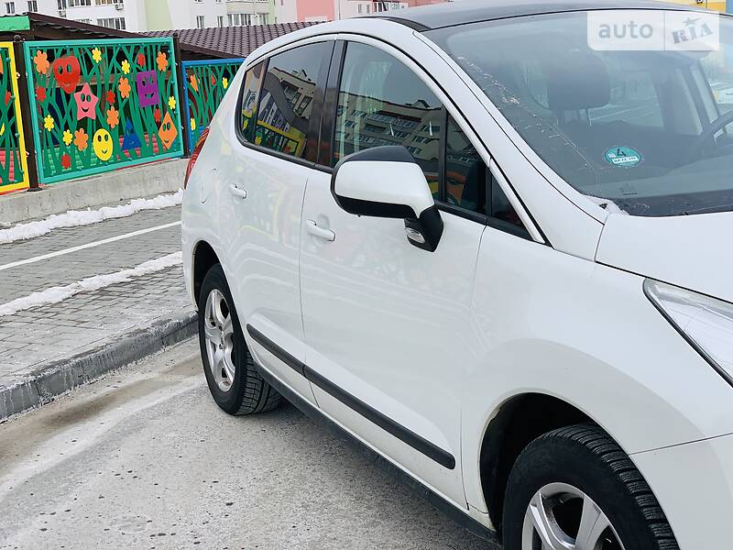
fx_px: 1101
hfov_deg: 36.8
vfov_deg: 28.0
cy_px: 275
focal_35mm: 52
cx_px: 366
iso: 16
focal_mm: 6
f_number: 2.4
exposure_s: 1/648
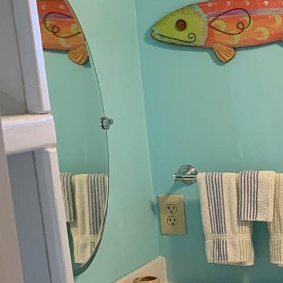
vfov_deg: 19.3
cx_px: 445
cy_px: 289
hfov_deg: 17.6
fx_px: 805
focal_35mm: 87
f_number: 1.8
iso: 64
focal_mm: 3
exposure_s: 1/60
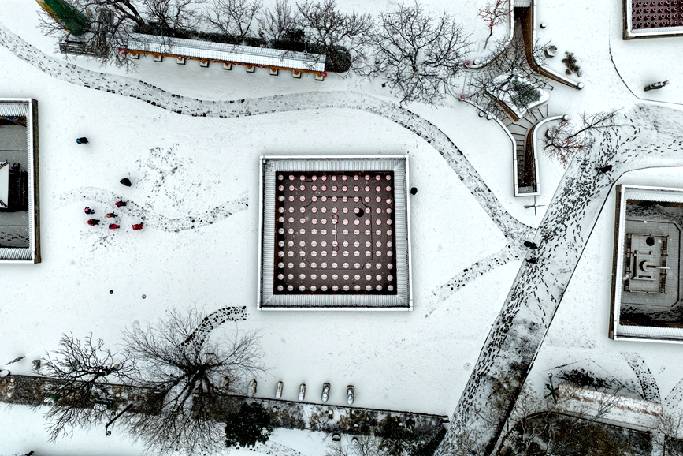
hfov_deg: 65.5
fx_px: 531
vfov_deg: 46.4
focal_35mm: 28
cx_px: 342
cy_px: 228
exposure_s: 1/400
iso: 100
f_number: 2.8
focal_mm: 14.45
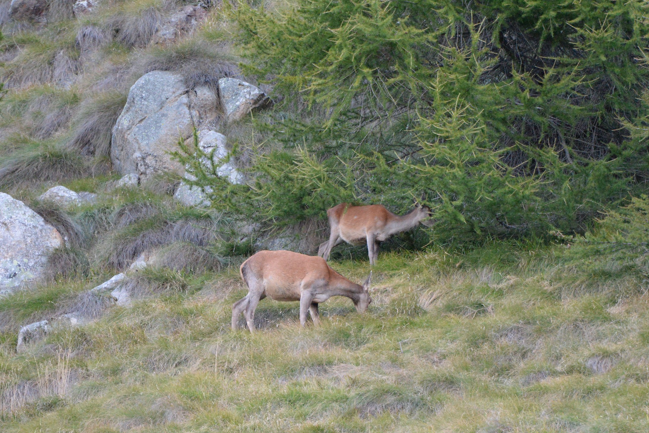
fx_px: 11612
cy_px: 253
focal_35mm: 644
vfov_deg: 2.1
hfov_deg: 3.2
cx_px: 328
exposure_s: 1/200
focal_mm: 550
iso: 6400
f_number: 8
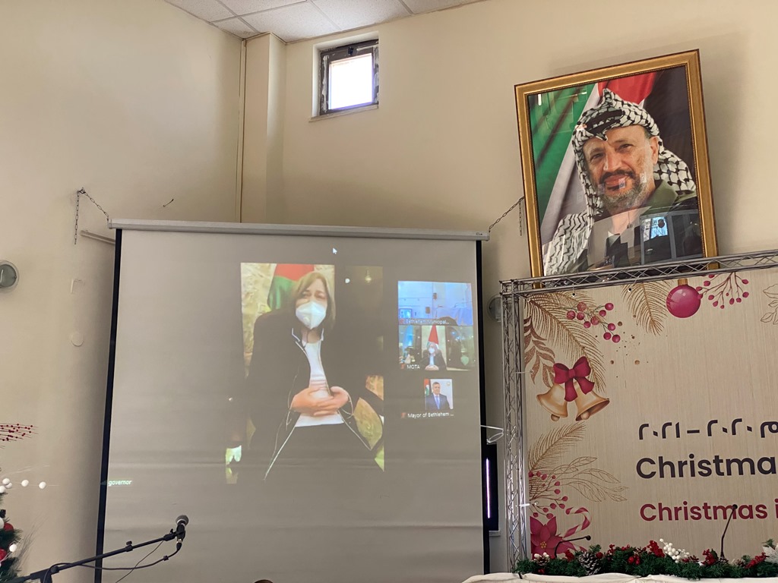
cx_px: 389
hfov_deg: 36.8
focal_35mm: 52
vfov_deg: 28.0
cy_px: 292
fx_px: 1169
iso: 160
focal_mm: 6
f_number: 2
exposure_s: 1/50
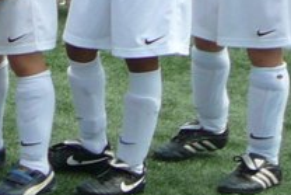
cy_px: 1
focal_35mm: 175
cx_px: -390
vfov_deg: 7.8
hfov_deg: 10.3
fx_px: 1416
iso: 80
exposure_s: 1/640
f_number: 2.8
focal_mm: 5.2
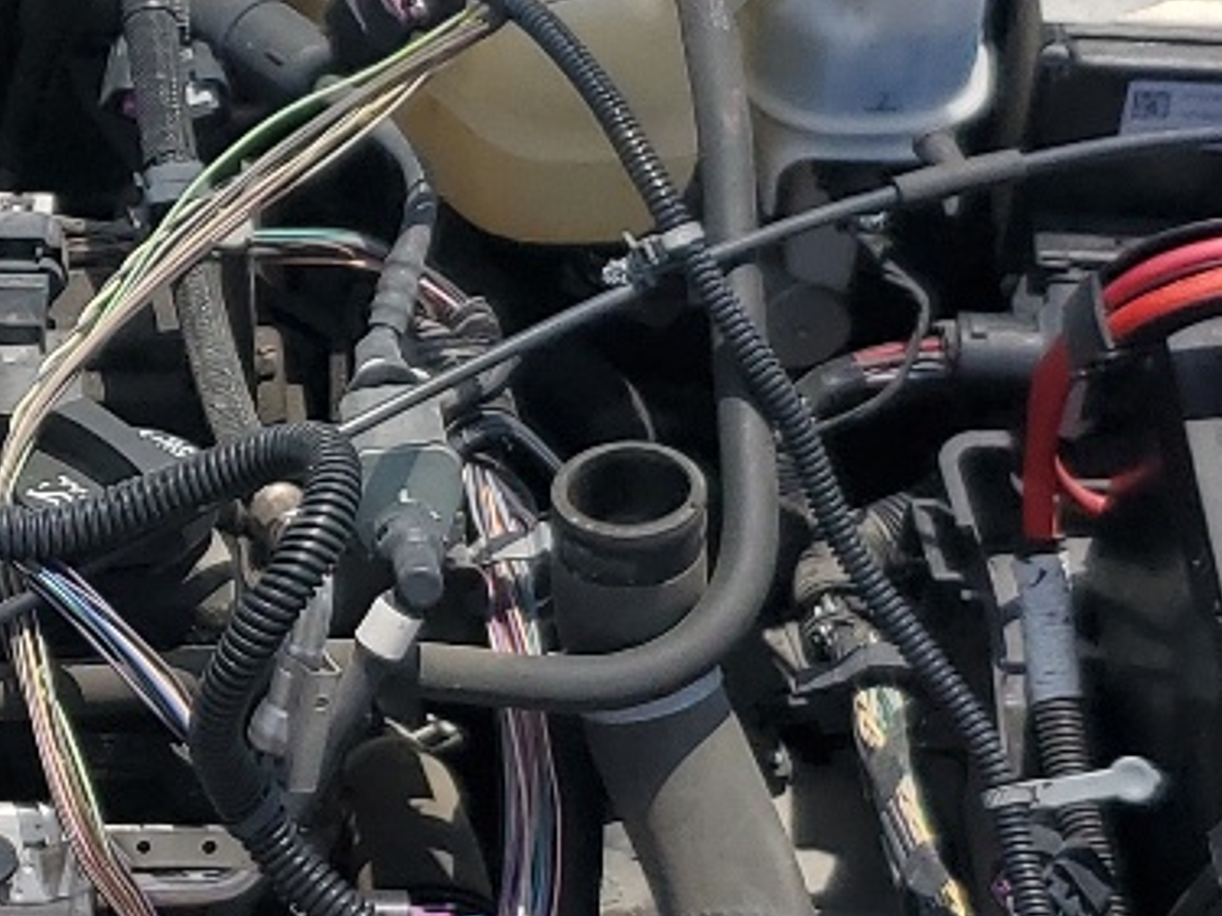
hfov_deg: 17.4
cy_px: 554
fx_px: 3917
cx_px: 72
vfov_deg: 13.3
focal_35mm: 111
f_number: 1.5
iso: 50
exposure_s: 1/5000
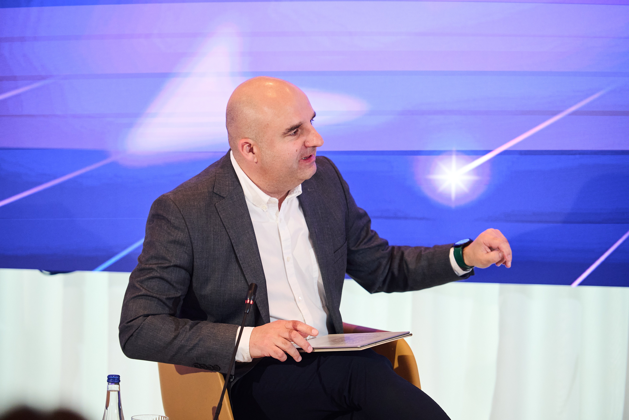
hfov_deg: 12.1
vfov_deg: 8.1
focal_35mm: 170
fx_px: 2970
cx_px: 314
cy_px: 210
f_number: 2.8
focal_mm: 170
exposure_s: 1/200
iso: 2500
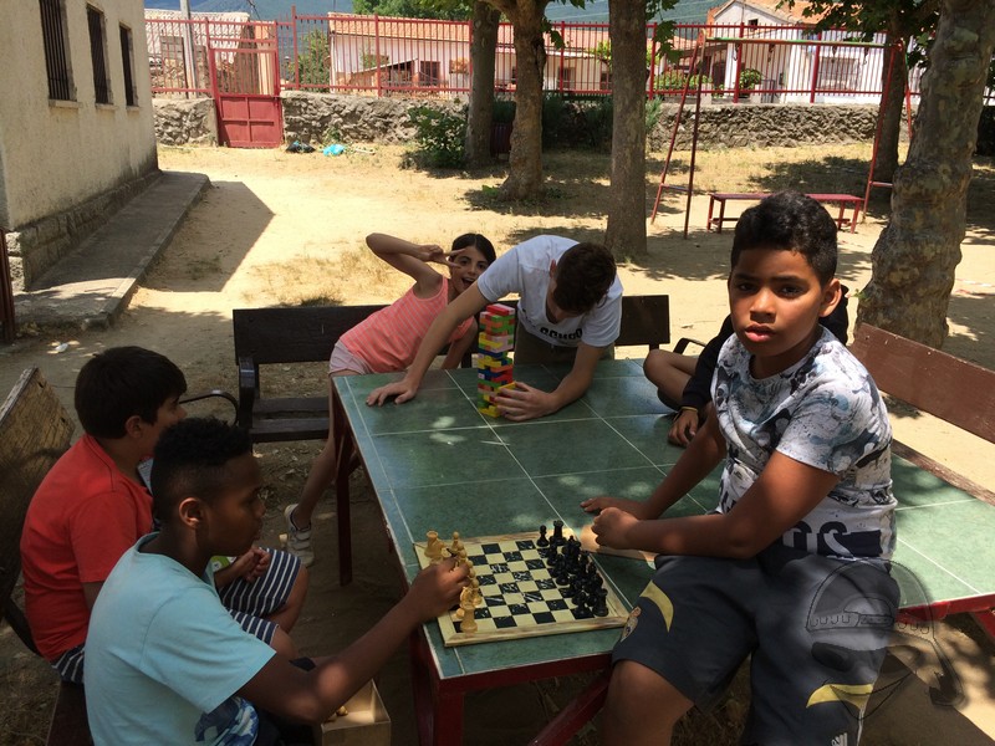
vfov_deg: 48.2
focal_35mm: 29
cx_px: 498
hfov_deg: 61.7
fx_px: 834
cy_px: 373
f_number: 2.2
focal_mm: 4.15
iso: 32
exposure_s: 1/1053
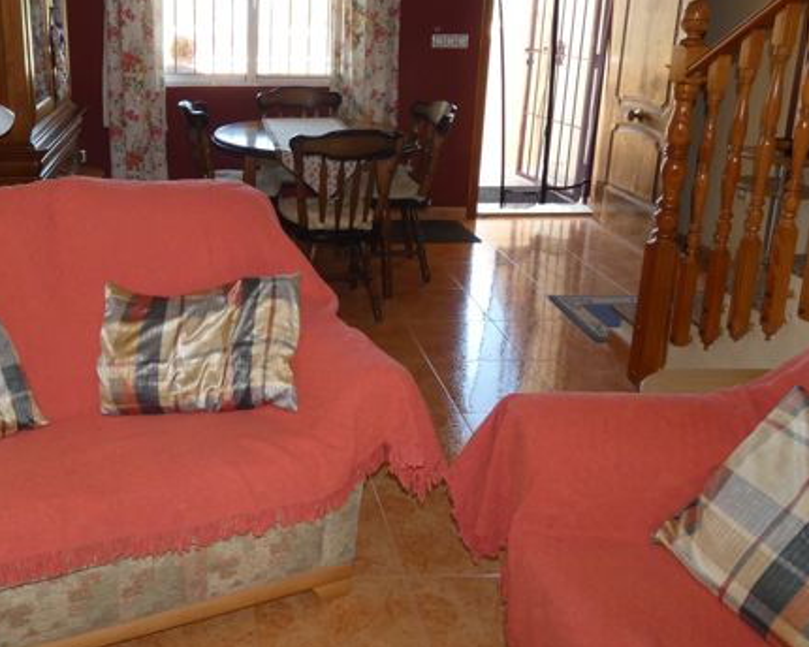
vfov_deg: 44.8
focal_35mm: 32
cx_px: 223
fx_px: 766
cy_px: 190
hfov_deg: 53.6
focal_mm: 3.6
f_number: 2.8
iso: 160
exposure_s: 1/60
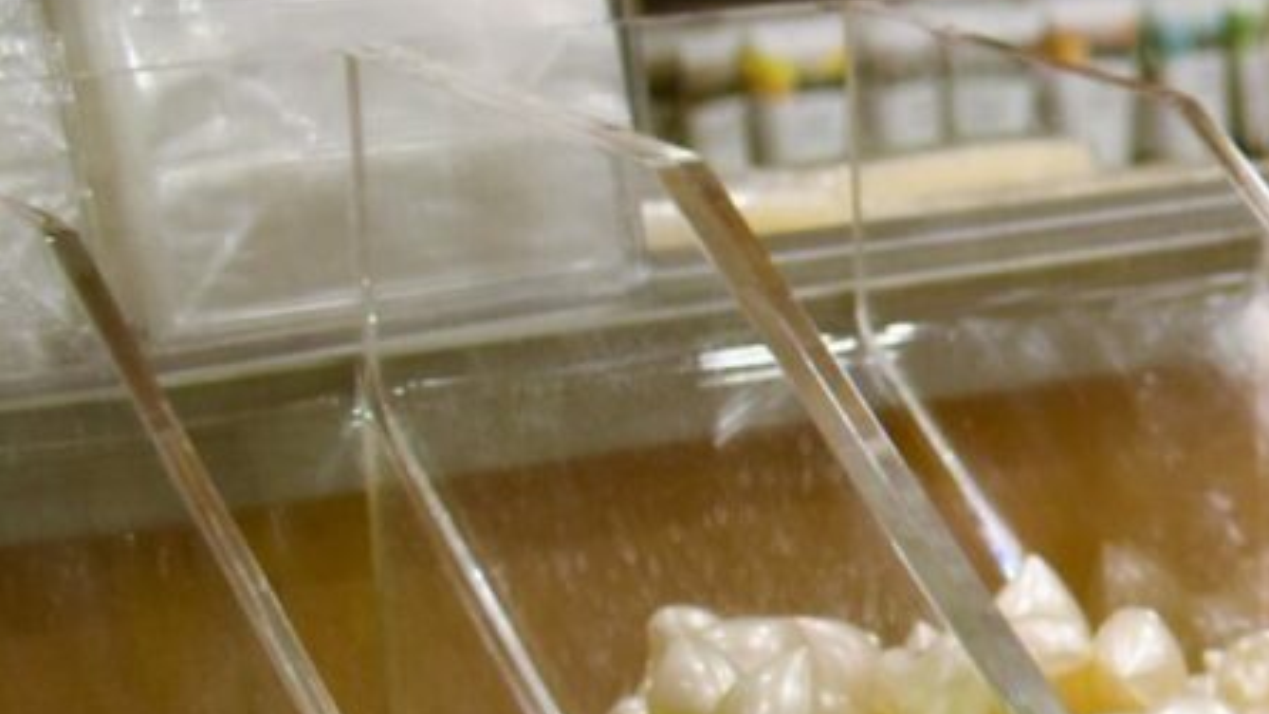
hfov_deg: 14.3
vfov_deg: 9.3
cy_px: 532
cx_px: 2364
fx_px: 4375
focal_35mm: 130
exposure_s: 1/250
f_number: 4
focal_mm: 18
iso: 400
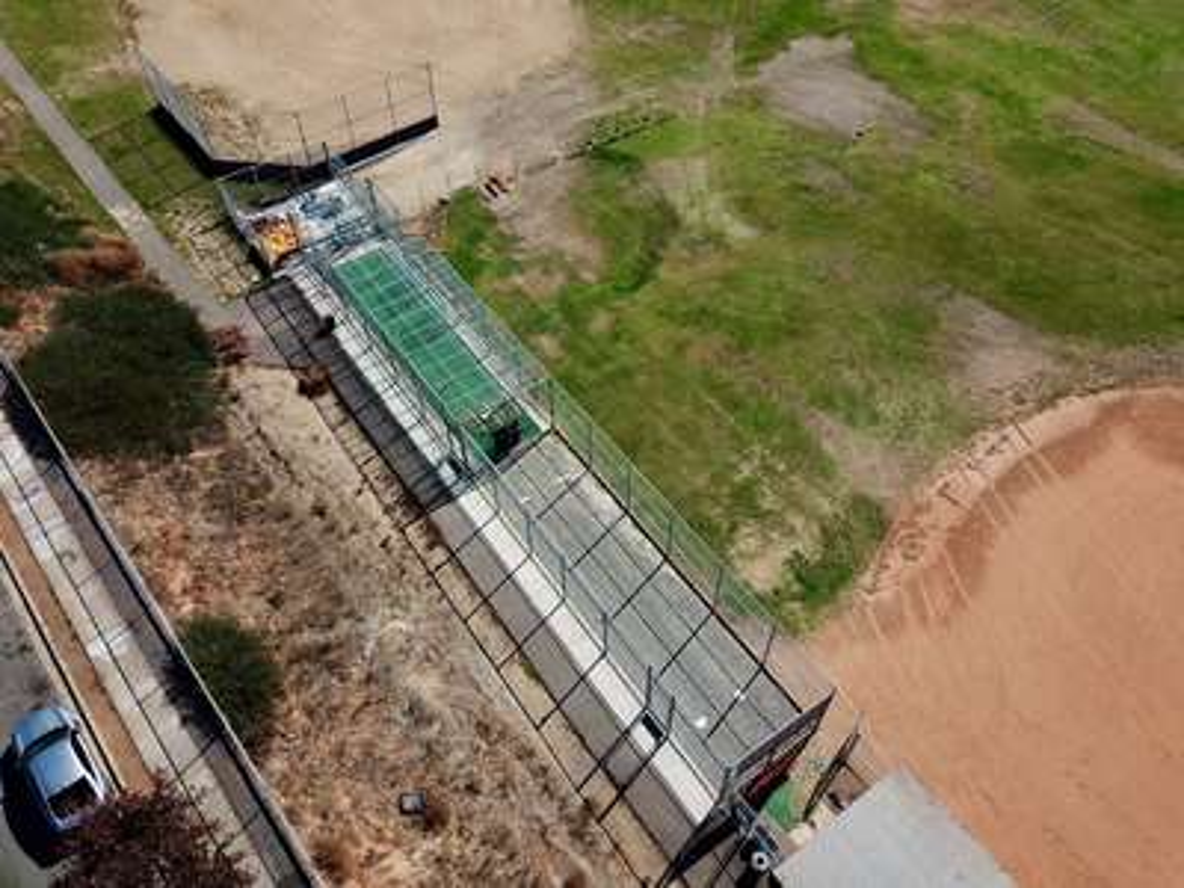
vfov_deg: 53.1
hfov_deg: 67.3
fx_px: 889
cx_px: 592
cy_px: 444
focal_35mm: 26
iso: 100
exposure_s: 1/1715
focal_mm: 4.73
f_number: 2.2
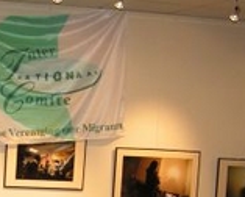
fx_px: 857
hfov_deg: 15.8
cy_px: 246
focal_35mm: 118
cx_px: -33
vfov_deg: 12.7
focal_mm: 6.3
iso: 100
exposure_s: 1/50
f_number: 2.8
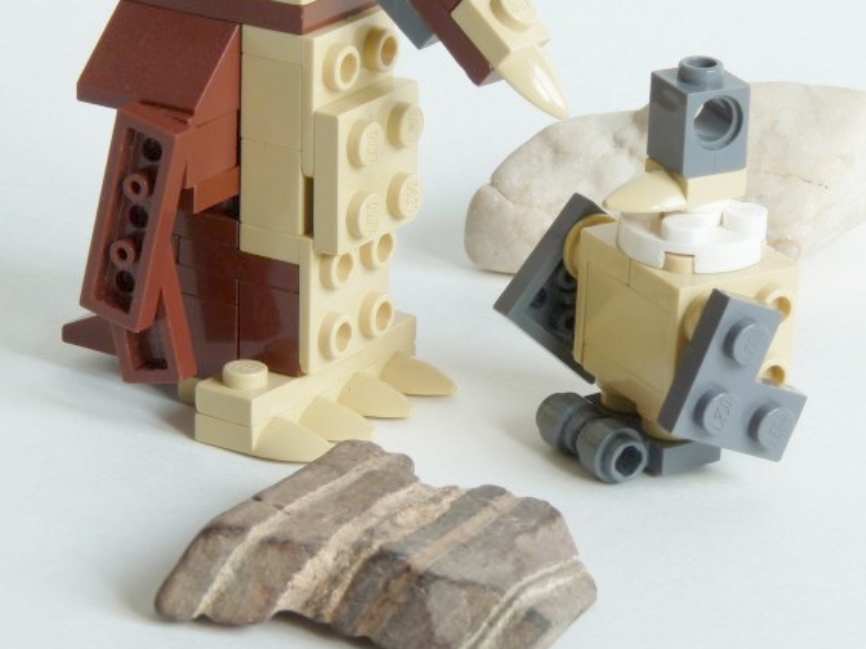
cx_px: 514
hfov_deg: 10.8
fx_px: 4578
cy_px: 206
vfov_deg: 8.1
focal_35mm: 183
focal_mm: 23
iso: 100
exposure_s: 1/8
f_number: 8
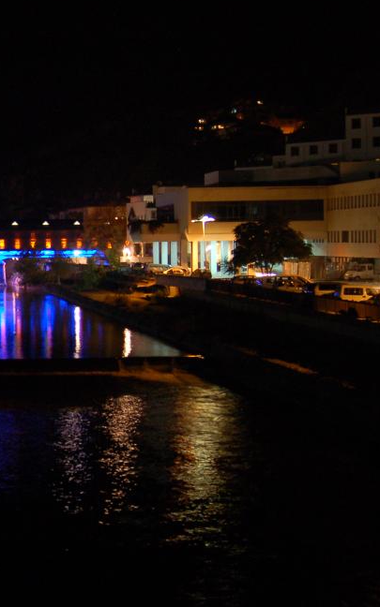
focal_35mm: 75
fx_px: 1240
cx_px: -82
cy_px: 305
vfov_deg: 27.6
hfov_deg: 16.7
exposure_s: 1/1.6
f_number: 4.5
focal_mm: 31
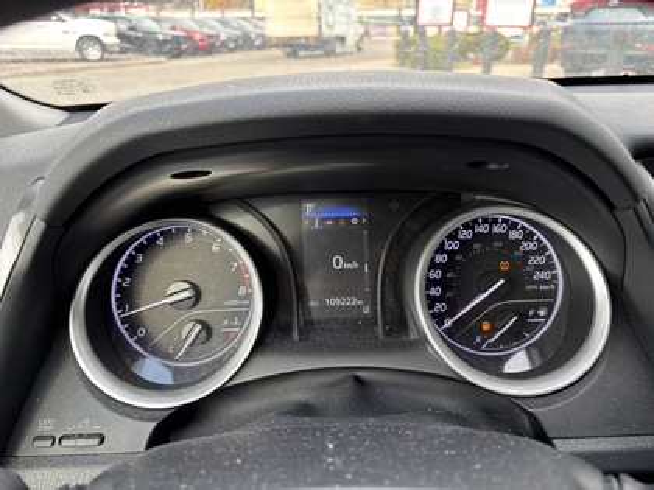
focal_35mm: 26
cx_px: 327
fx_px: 491
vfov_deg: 53.1
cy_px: 245
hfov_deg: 67.3
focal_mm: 5.96
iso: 80
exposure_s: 1/121
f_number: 1.6
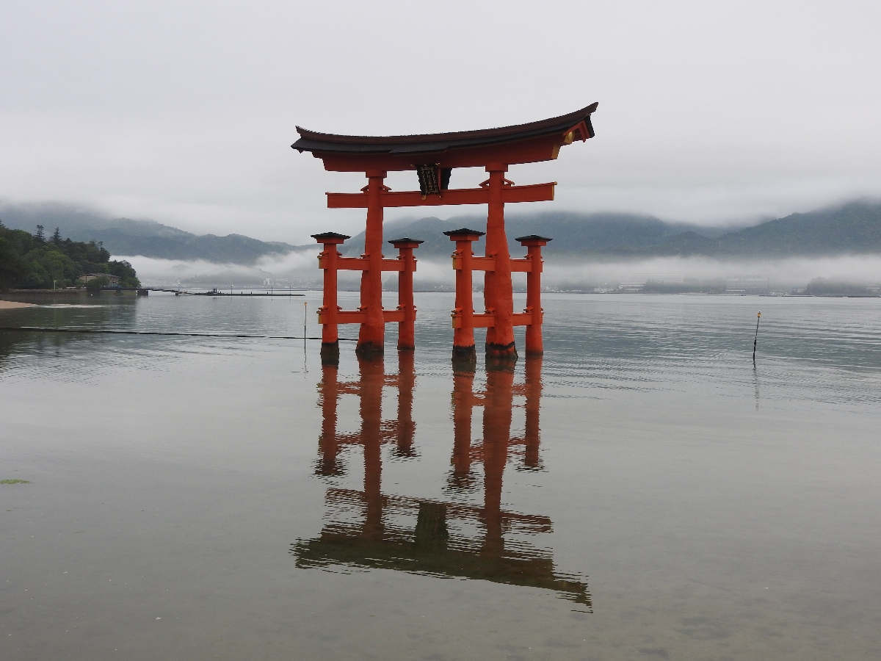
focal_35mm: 45
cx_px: 440
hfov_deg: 42.1
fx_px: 1145
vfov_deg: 32.2
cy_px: 330
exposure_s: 1/60
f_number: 4
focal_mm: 8.1
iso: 100
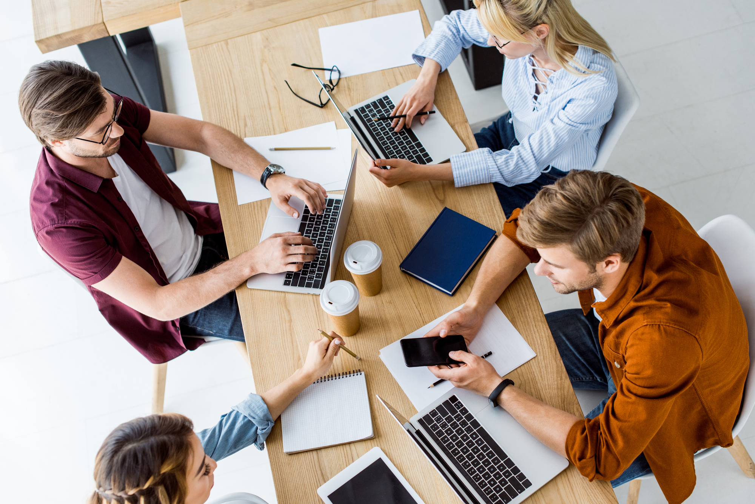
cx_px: 378
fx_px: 1049
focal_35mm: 50
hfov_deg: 39.6
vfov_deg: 27.0
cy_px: 252
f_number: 3.5
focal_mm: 50
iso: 400
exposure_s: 1/250
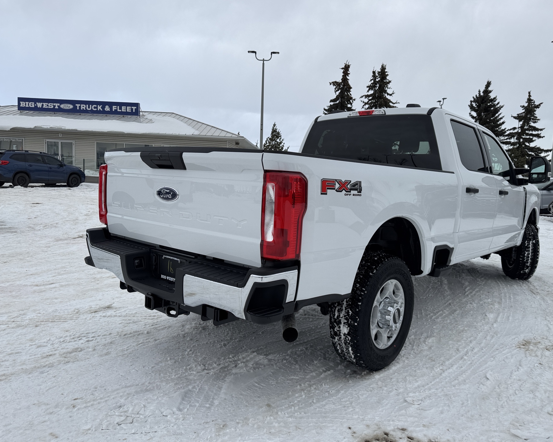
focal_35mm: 26
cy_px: 222
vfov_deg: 54.9
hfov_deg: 65.9
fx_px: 426
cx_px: 298
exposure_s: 1/1767
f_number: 1.78
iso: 80
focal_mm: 6.76
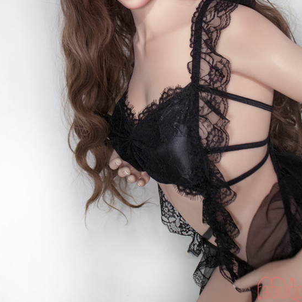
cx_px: 157
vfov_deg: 9.3
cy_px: 62
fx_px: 1846
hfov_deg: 9.4
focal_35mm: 187
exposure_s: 1/30
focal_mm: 90
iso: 500
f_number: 5.6
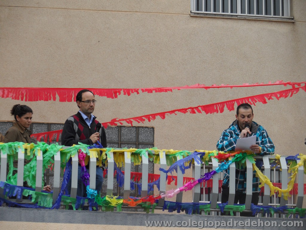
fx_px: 1591
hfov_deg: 11.0
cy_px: 115
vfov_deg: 8.2
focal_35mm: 180
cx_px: 153
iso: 100
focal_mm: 29.7
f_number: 4.4
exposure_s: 1/125
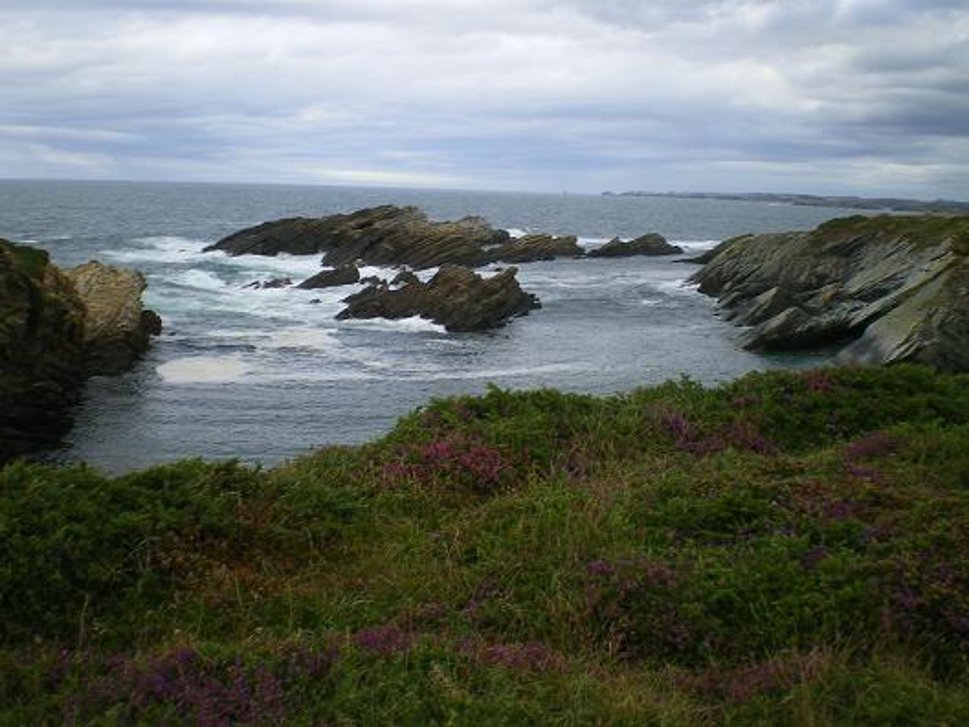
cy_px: 364
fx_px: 1064
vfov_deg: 37.7
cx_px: 484
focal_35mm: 38
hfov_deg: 49.0
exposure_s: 1/200
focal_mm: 6.3
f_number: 4.6
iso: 64
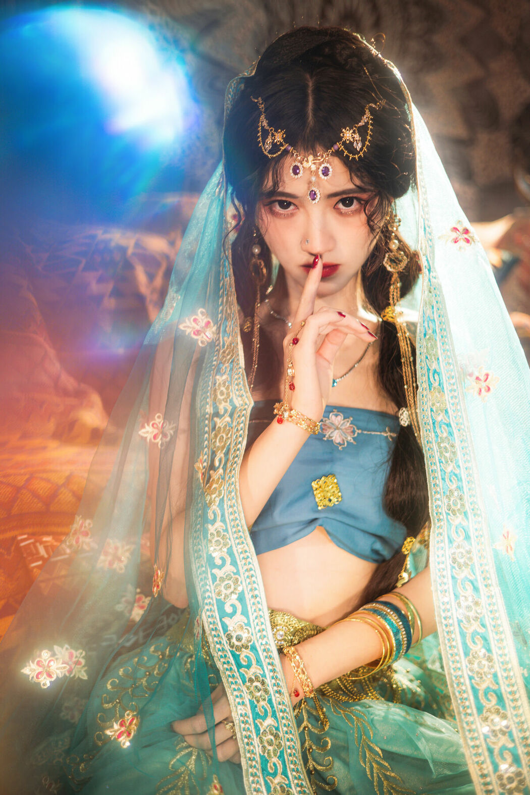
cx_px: 265
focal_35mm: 49
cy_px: 398
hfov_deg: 27.5
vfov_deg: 40.3
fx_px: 1082
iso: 640
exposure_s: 1/200
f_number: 2.2
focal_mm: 50
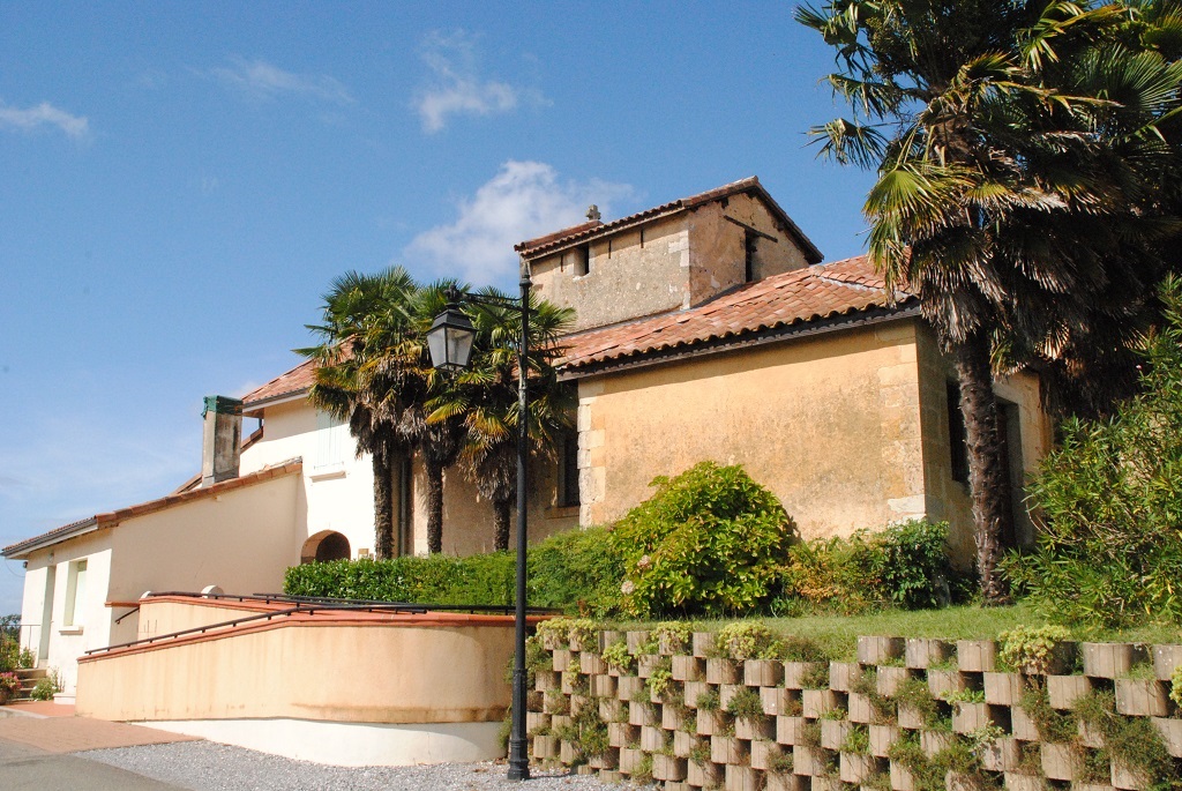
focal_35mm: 38
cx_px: 591
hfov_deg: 51.2
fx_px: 1232
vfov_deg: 35.6
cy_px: 396
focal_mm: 25
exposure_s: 1/1000
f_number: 16
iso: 1600
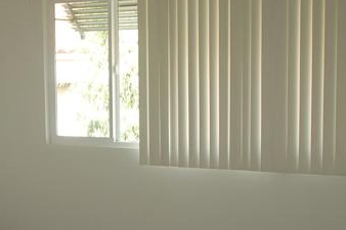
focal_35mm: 71
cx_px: 89
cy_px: 133
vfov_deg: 19.2
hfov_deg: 28.1
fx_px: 682
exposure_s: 1/60
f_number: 4
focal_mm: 25
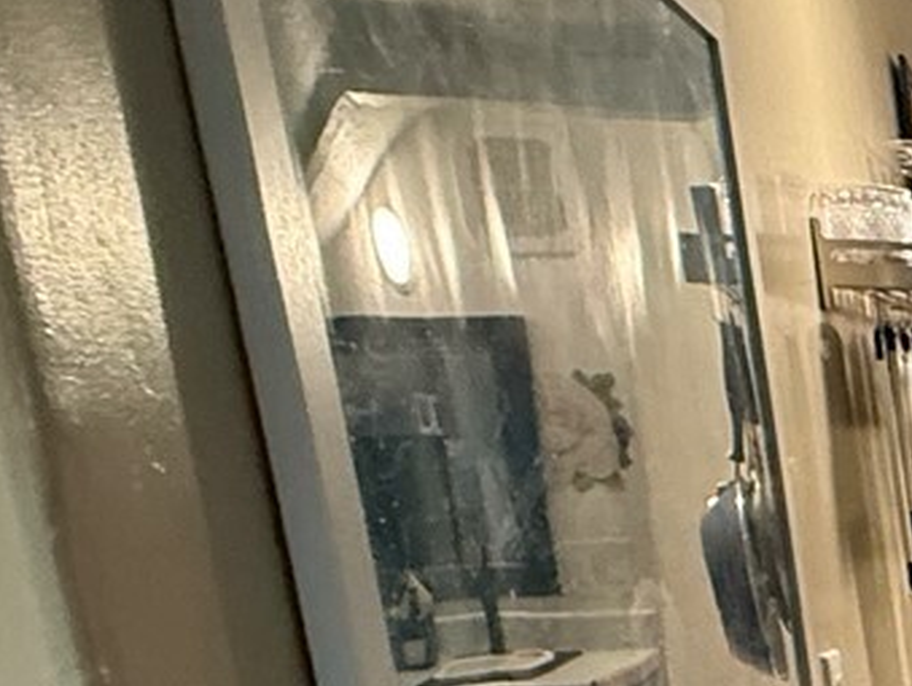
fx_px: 1741
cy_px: 821
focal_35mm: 66
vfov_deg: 20.8
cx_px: 2037
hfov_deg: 16.6
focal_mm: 2.22
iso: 400
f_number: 2.2
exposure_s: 1/60
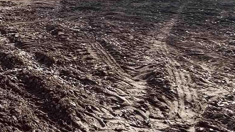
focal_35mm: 61
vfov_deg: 19.0
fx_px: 380
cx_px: -114
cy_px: -8
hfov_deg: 25.8
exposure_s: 1/1949
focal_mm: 2.22
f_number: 2.2
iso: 50
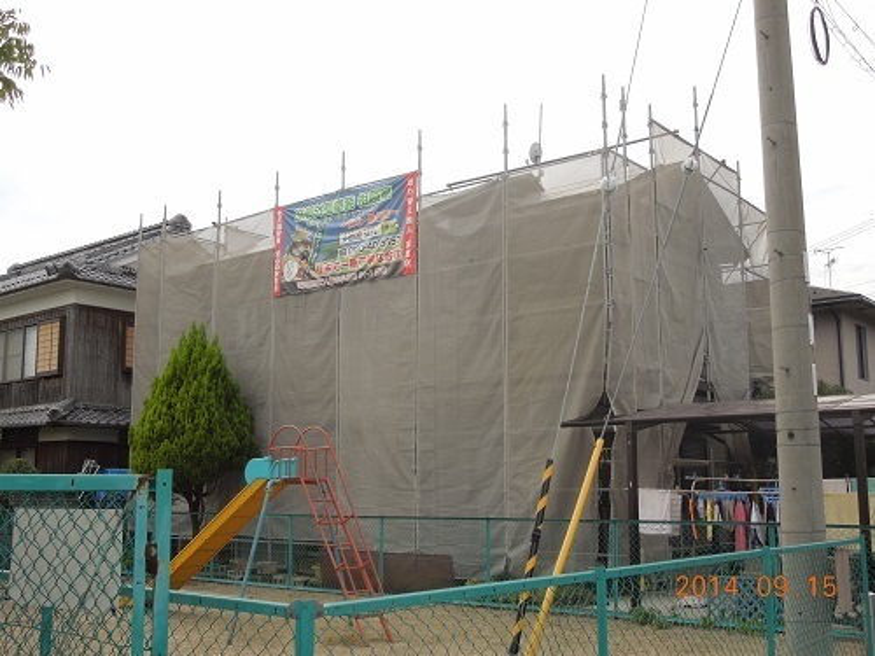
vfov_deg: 36.8
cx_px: 438
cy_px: 328
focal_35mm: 39
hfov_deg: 47.9
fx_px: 986
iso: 100
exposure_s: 1/500
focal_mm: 7
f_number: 3.8
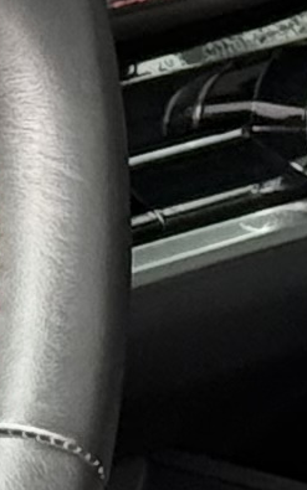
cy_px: -134
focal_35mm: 520
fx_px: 6959
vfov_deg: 4.0
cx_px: -533
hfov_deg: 2.5
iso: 100
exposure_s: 1/327
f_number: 1.78
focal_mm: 6.76
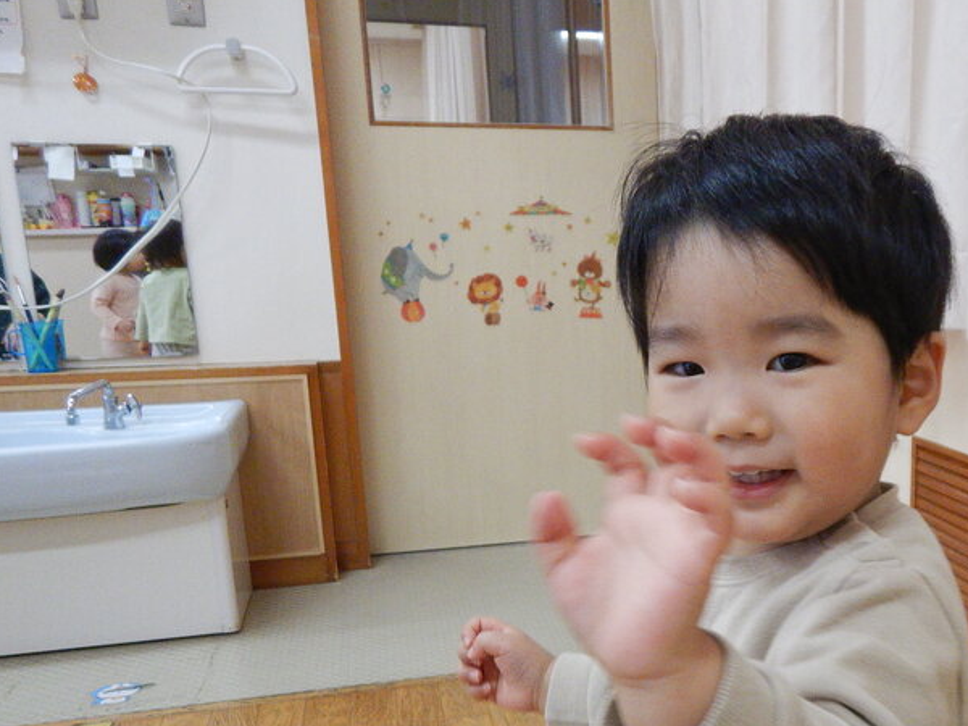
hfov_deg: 44.5
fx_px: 1119
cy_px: 519
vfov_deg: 35.4
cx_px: 774
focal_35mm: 40
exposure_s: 1/30
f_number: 2.8
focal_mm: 4.3
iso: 140
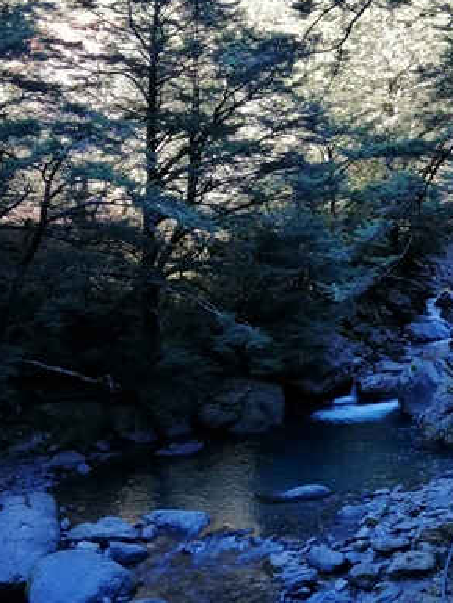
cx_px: 324
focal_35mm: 53
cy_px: 296
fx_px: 924
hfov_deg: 27.3
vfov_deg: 36.2
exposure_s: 1/50
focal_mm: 3.81
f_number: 2.2
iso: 80
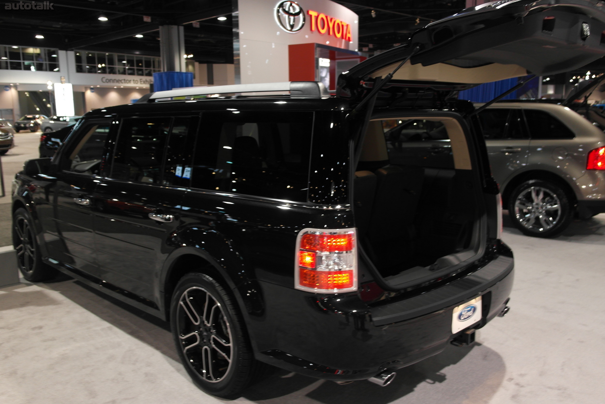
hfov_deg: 61.9
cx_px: 302
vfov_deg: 43.6
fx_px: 504
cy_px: 202
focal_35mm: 30
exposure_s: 1/25
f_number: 3.5
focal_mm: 20
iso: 400
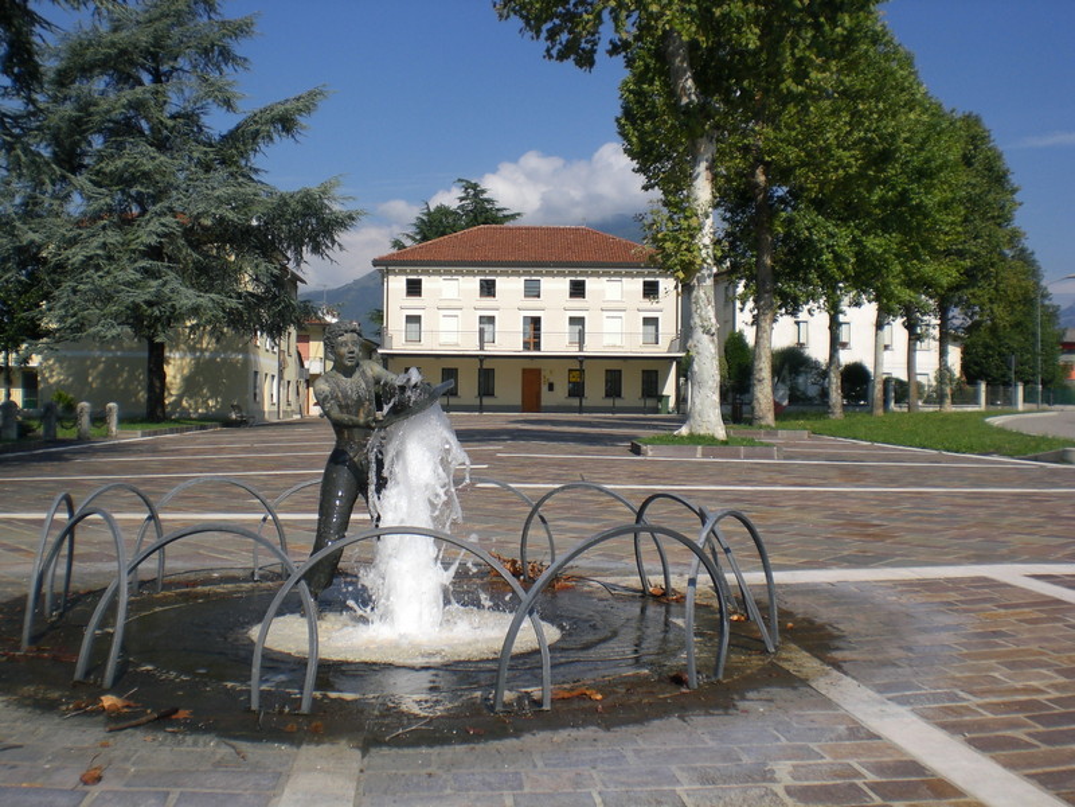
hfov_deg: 49.0
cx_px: 538
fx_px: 1180
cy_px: 404
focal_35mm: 38
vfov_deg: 37.7
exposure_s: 1/640
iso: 50
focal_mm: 6.3
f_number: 4.4
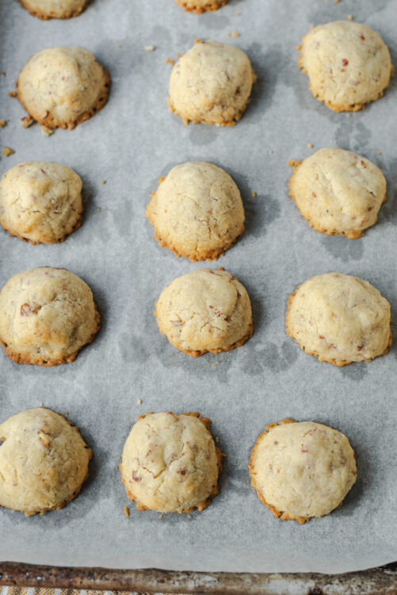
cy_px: 298
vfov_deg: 39.6
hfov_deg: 27.0
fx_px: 826
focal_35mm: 50
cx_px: 198
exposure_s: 1/8
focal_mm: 50
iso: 100
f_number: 5
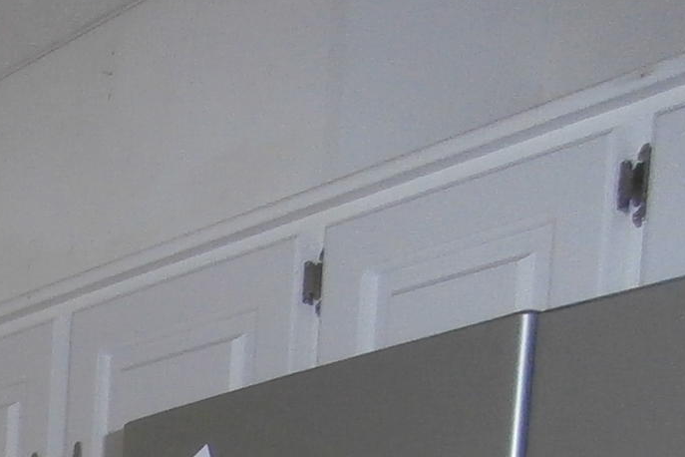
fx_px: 2074
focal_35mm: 109
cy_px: 1037
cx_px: -671
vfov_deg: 10.9
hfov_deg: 15.2
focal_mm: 4.2
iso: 200
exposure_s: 1/30
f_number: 3
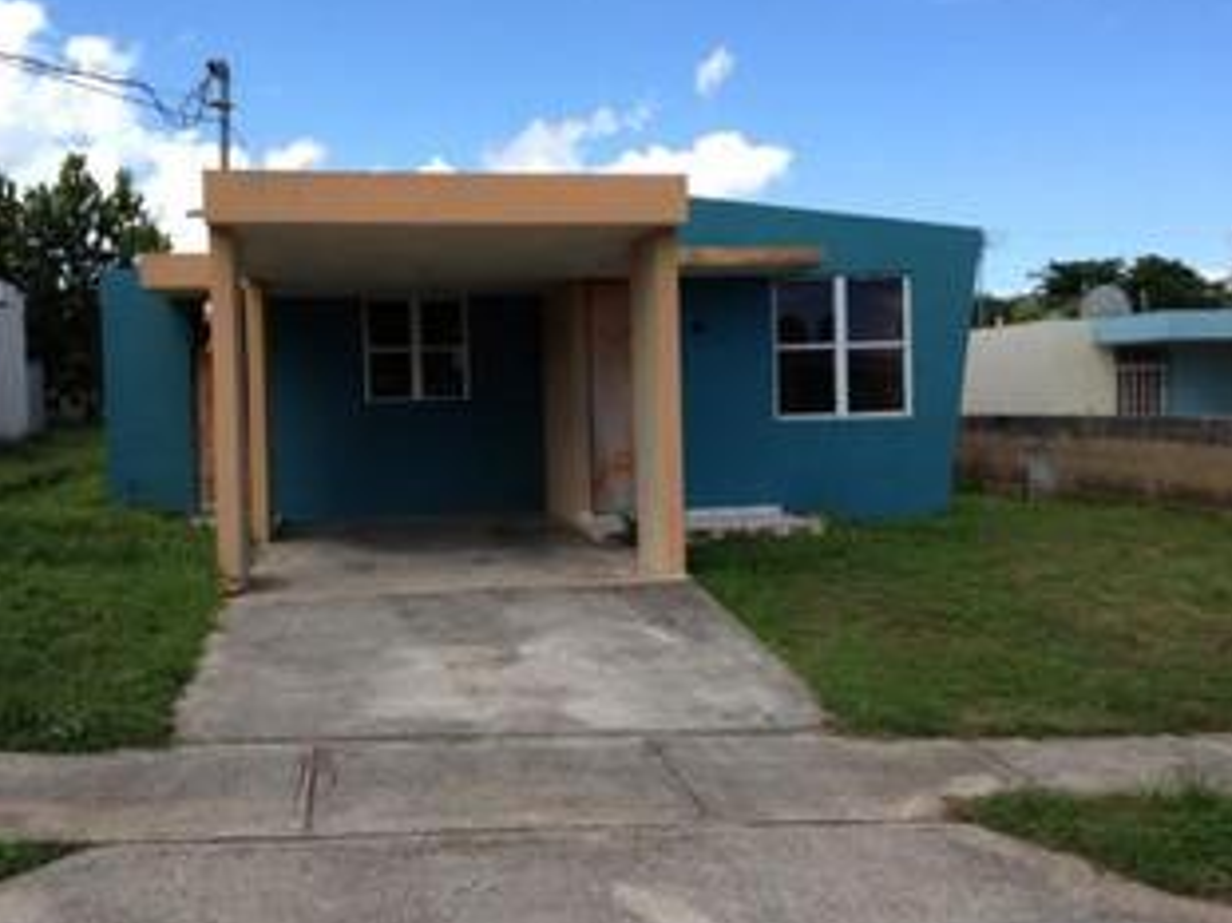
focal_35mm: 39
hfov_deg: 47.8
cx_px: 555
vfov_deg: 36.8
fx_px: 1387
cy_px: 424
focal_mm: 4.28
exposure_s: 1/1022
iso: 64
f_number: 2.4
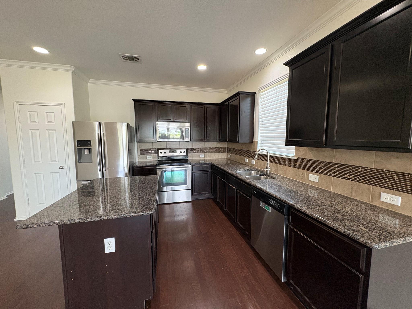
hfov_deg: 102.1
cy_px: 154
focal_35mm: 14
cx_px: 206
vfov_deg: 85.7
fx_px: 167
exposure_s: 1/60
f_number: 2.2
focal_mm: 2.22
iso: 320
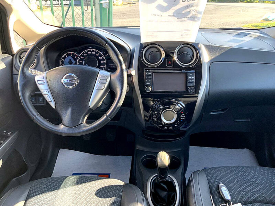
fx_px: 230
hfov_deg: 61.7
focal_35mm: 29
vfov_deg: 48.2
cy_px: 103
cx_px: 138
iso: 40
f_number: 1.8
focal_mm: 3
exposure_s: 1/122
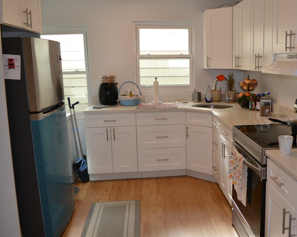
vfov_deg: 42.2
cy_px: 111
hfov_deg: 50.4
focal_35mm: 35
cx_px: 202
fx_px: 308
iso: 220
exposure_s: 1/125
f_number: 4
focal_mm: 18
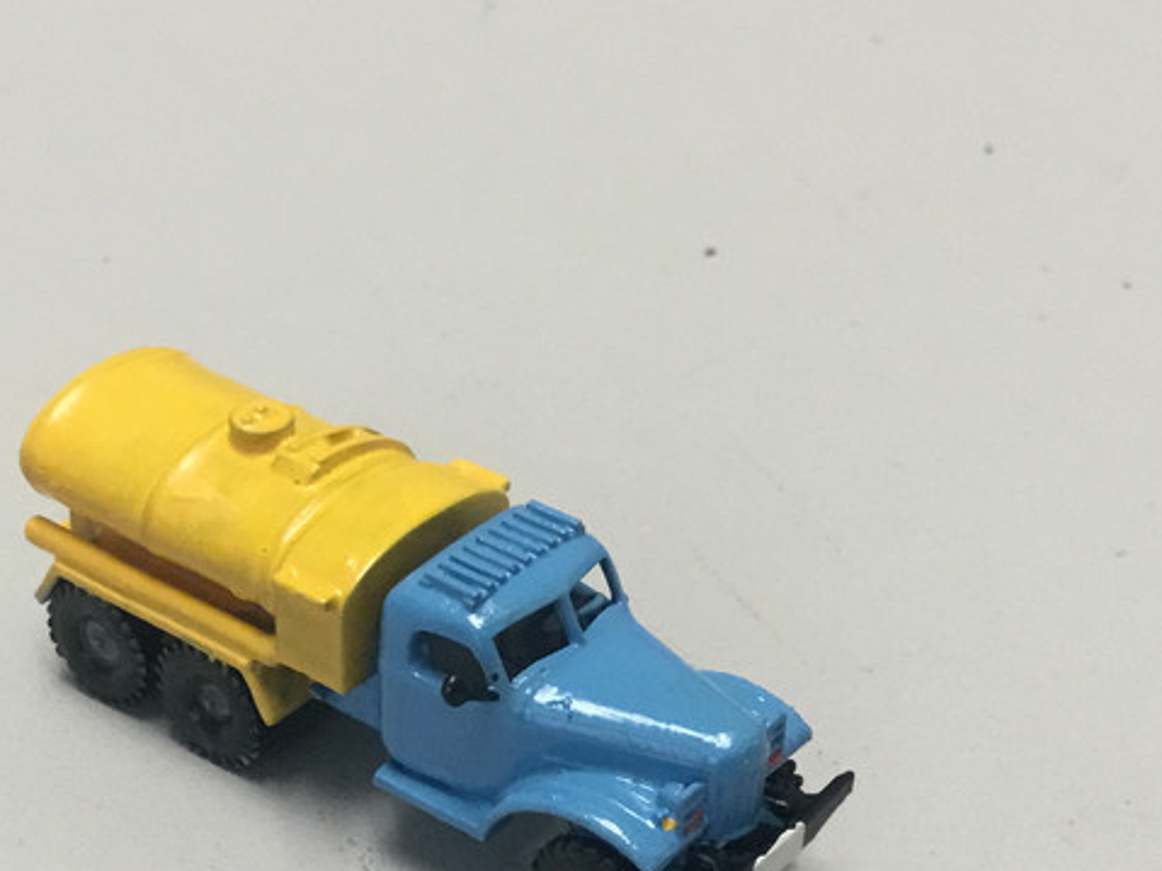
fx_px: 2316
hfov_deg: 28.1
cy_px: 776
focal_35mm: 69
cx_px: 455
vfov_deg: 20.9
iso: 40
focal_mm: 3.3
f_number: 2.4
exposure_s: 1/30
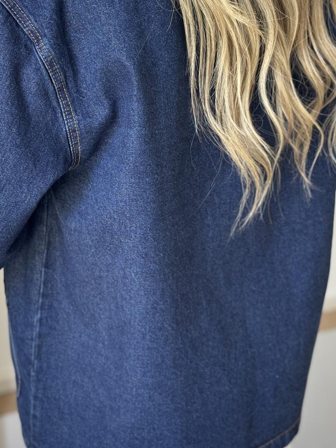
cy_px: 210
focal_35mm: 74
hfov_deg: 19.8
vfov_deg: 26.3
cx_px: 117
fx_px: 958
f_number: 1.78
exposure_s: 1/50
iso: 64
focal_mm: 6.76
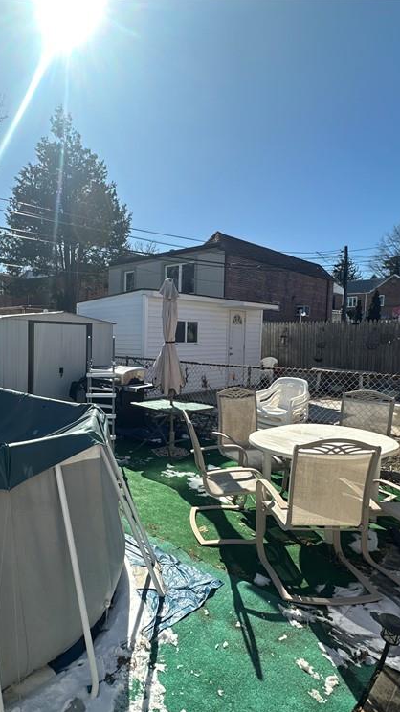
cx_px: 102
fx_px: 396
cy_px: 364
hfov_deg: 51.4
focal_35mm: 21
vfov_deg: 83.8
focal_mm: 2.22
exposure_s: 1/1595
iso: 50
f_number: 2.2
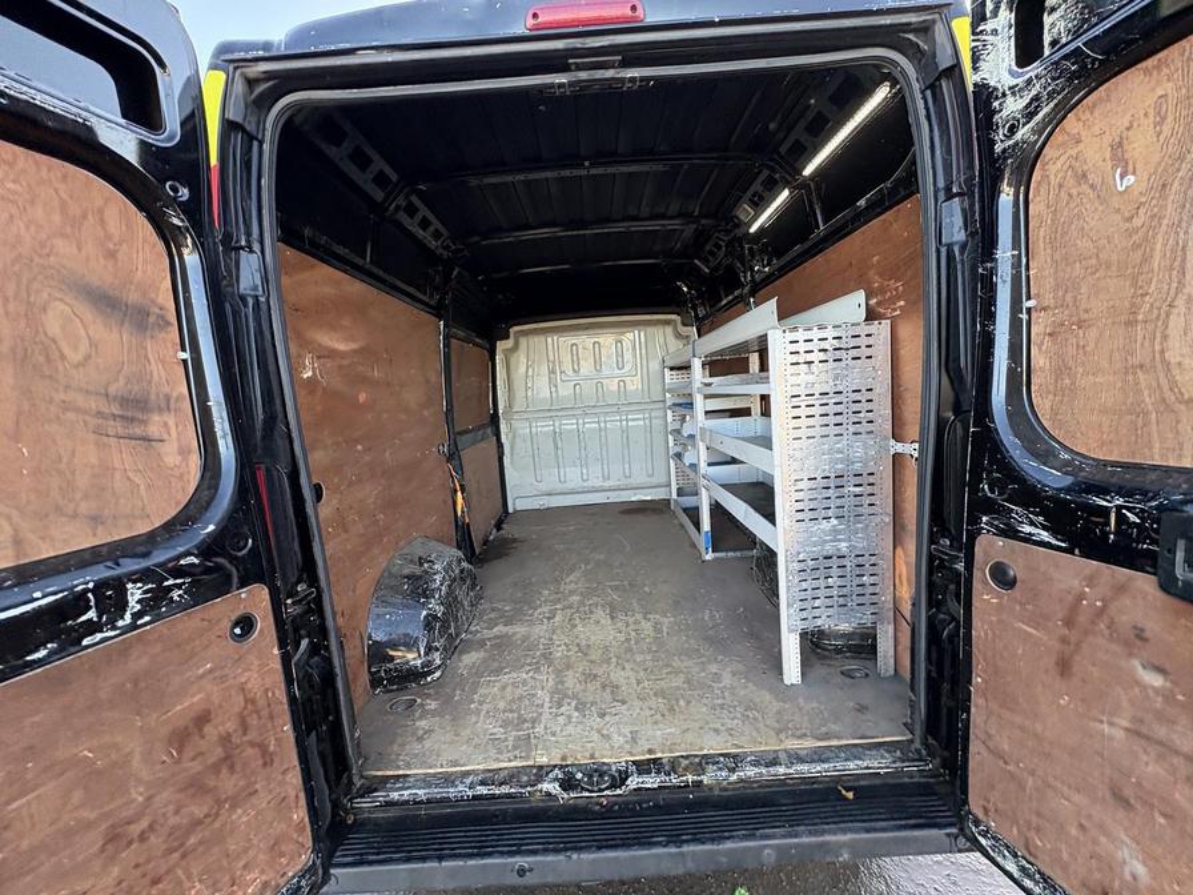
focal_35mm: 14
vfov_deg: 85.7
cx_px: 596
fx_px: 482
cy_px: 448
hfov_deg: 102.1
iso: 80
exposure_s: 1/99
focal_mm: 2.22
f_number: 2.2
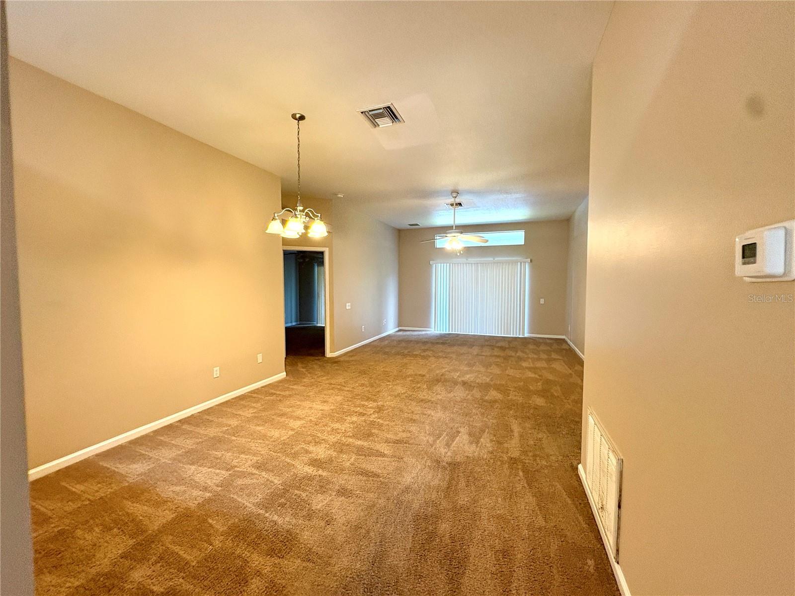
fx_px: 322
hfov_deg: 102.1
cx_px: 398
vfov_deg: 85.7
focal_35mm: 14
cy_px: 298
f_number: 2.2
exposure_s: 1/60
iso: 250
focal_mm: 2.22
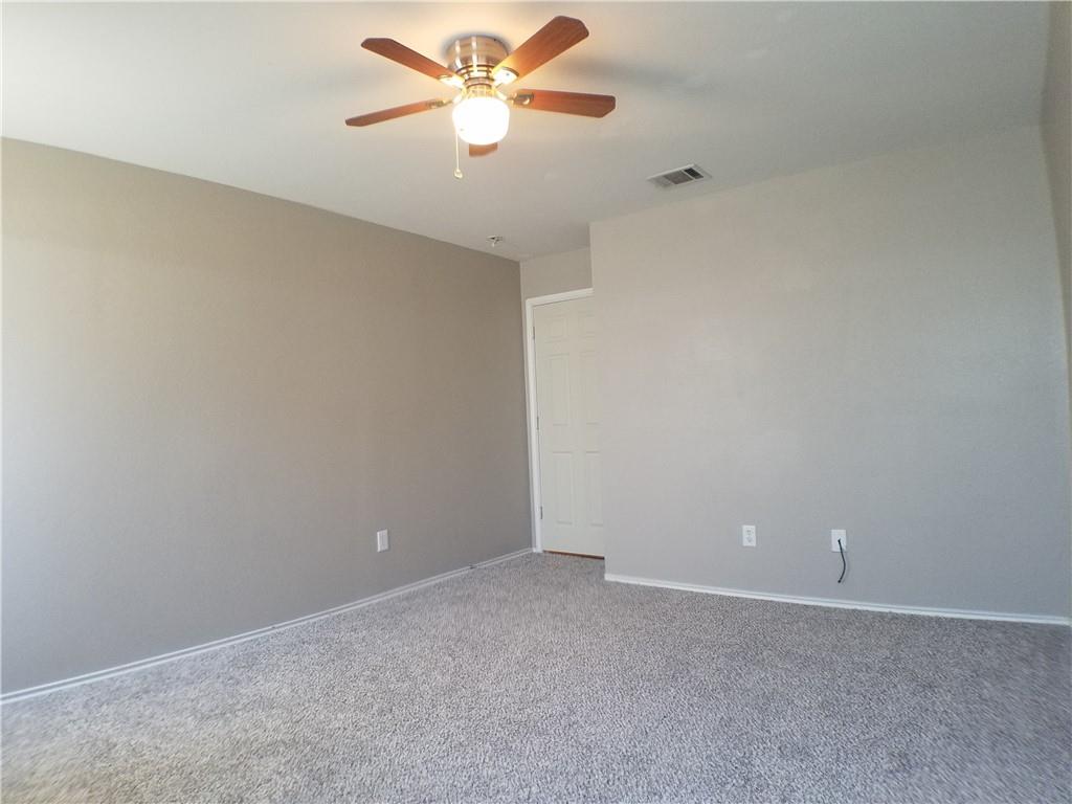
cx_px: 536
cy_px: 402
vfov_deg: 53.1
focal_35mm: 26
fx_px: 805
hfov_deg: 67.3
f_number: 1.7
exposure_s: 1/24
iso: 160
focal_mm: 4.2
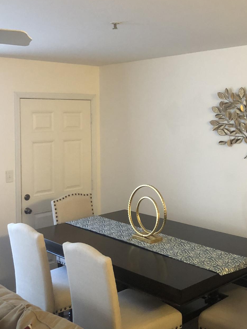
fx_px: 428
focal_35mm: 45
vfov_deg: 41.9
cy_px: 134
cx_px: 143
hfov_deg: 32.1
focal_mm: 3.99
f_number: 1.8
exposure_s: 1/12
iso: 100
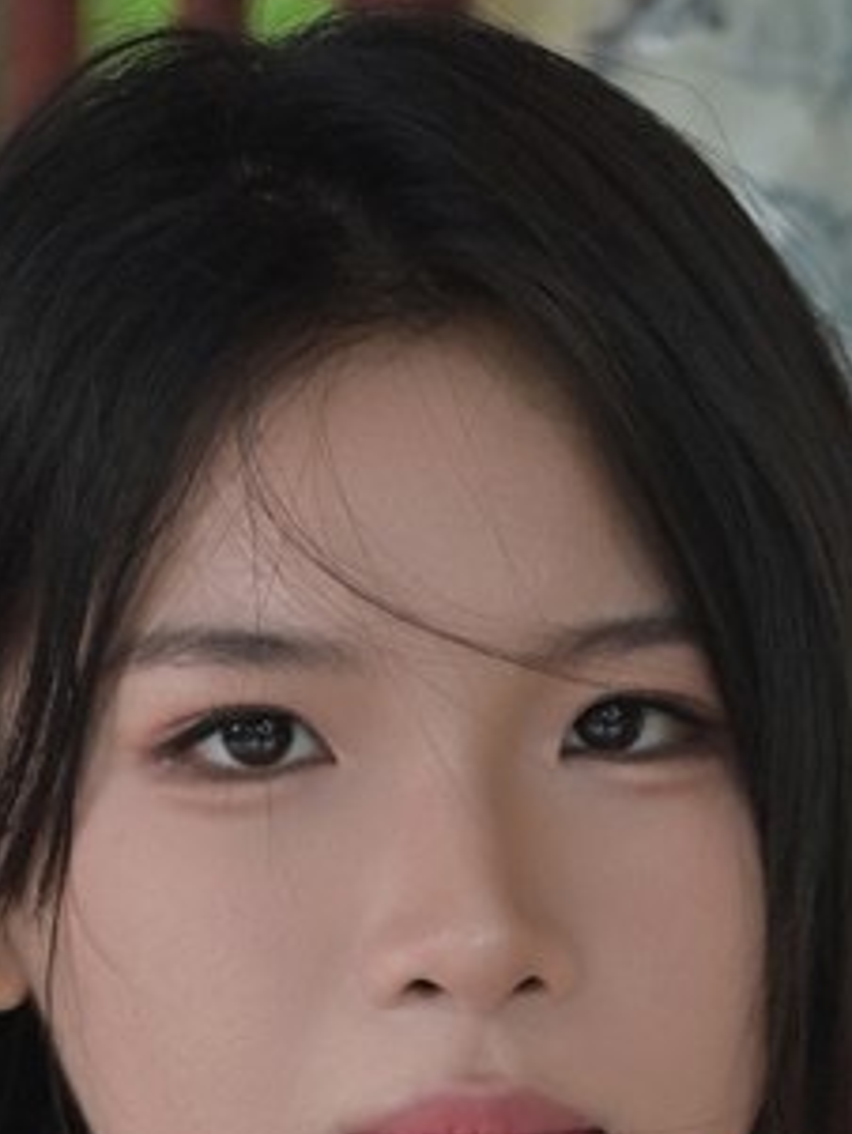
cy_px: 3270
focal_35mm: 330
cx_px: 1116
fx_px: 10822
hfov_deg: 4.5
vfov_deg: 5.7
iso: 500
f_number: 2.2
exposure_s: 1/100
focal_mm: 50
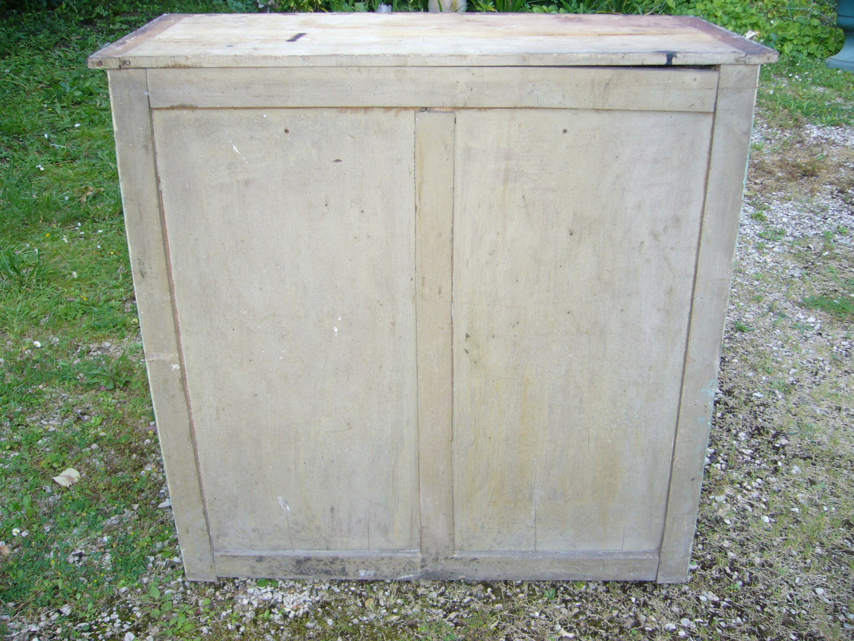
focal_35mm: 35
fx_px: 863
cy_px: 320
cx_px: 427
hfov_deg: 52.6
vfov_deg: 40.7
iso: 80
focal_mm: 5.8
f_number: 2.8
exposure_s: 1/80
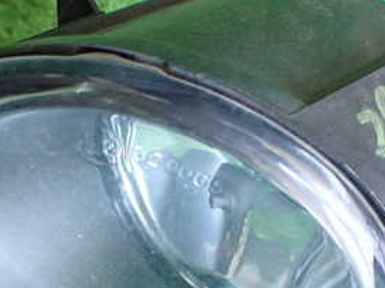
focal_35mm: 67
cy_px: 252
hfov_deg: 28.9
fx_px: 744
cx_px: 228
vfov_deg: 21.5
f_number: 2.3
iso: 800
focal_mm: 5.4
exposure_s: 1/100
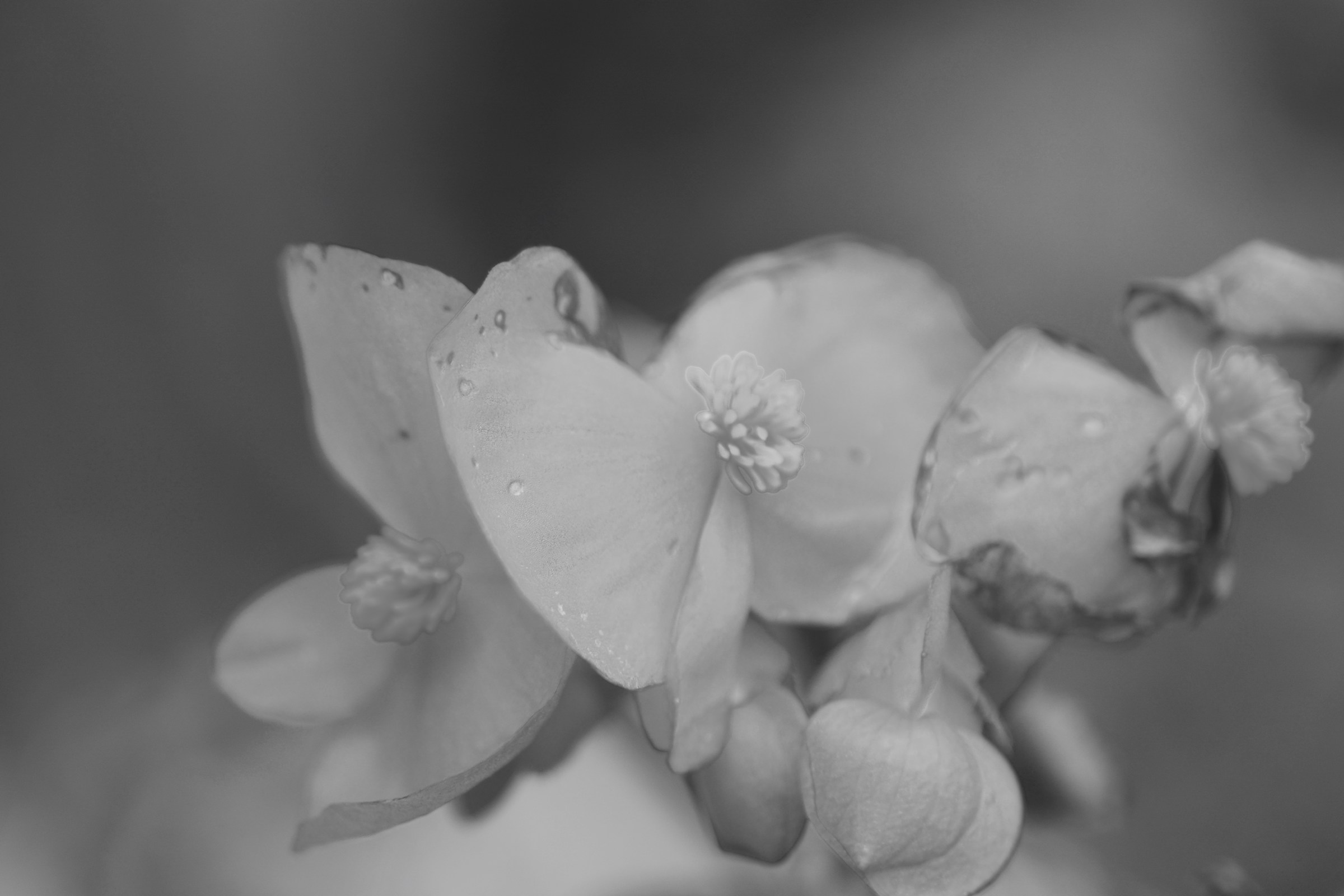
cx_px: 672
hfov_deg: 20.0
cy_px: 448
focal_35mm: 102
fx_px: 3808
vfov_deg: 13.4
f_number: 4.5
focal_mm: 68
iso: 160
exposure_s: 1/50
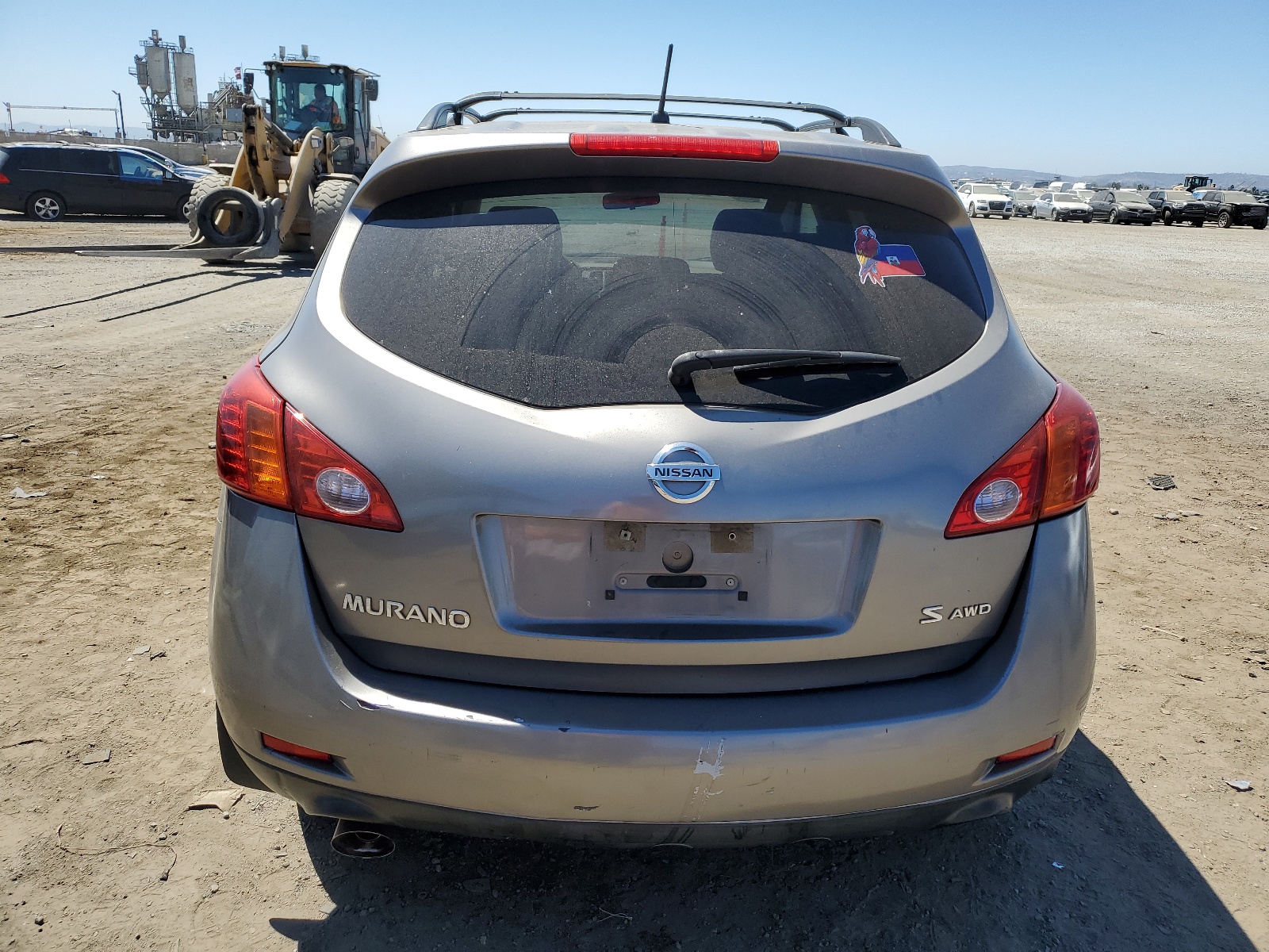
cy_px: 476
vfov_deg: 53.1
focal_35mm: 26
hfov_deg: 67.3
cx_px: 634
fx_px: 953
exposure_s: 1/3333
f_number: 1.5
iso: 50
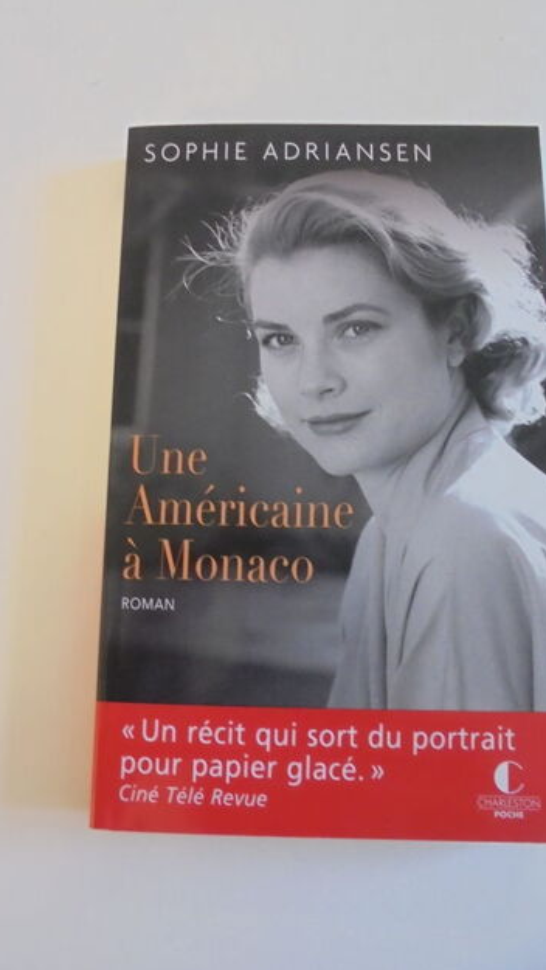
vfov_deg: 66.0
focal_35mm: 29
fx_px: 746
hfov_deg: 40.2
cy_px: 480
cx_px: 282
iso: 400
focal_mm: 4.6
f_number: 3.5
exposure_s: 1/30
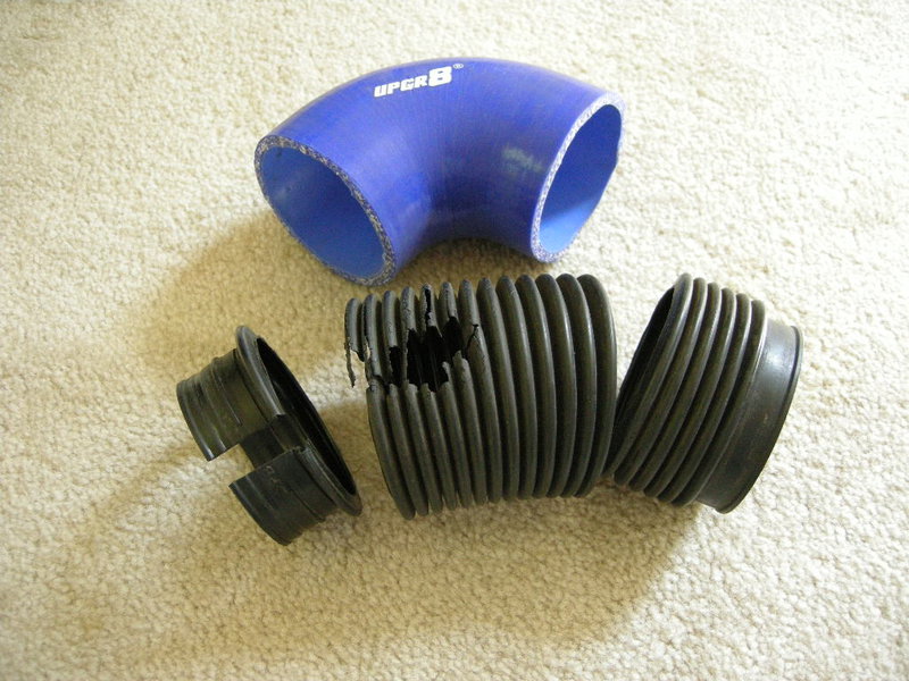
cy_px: 340
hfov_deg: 51.4
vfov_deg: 39.7
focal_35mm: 36
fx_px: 945
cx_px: 454
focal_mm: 7.5
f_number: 2.7
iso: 400
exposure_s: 1/51.7
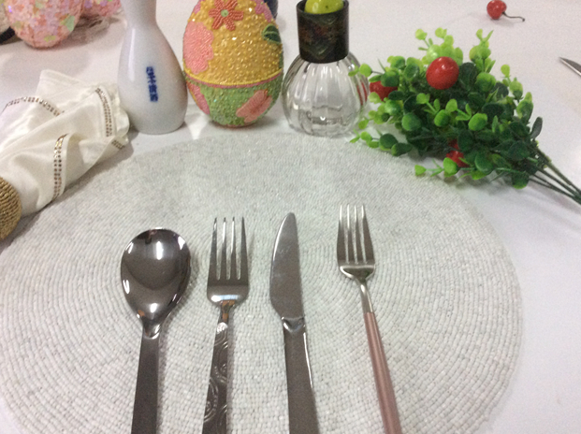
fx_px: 553
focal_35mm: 33
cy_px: 222
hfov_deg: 55.4
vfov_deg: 42.8
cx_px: 292
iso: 160
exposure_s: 1/25
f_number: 2.4
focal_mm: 3.3
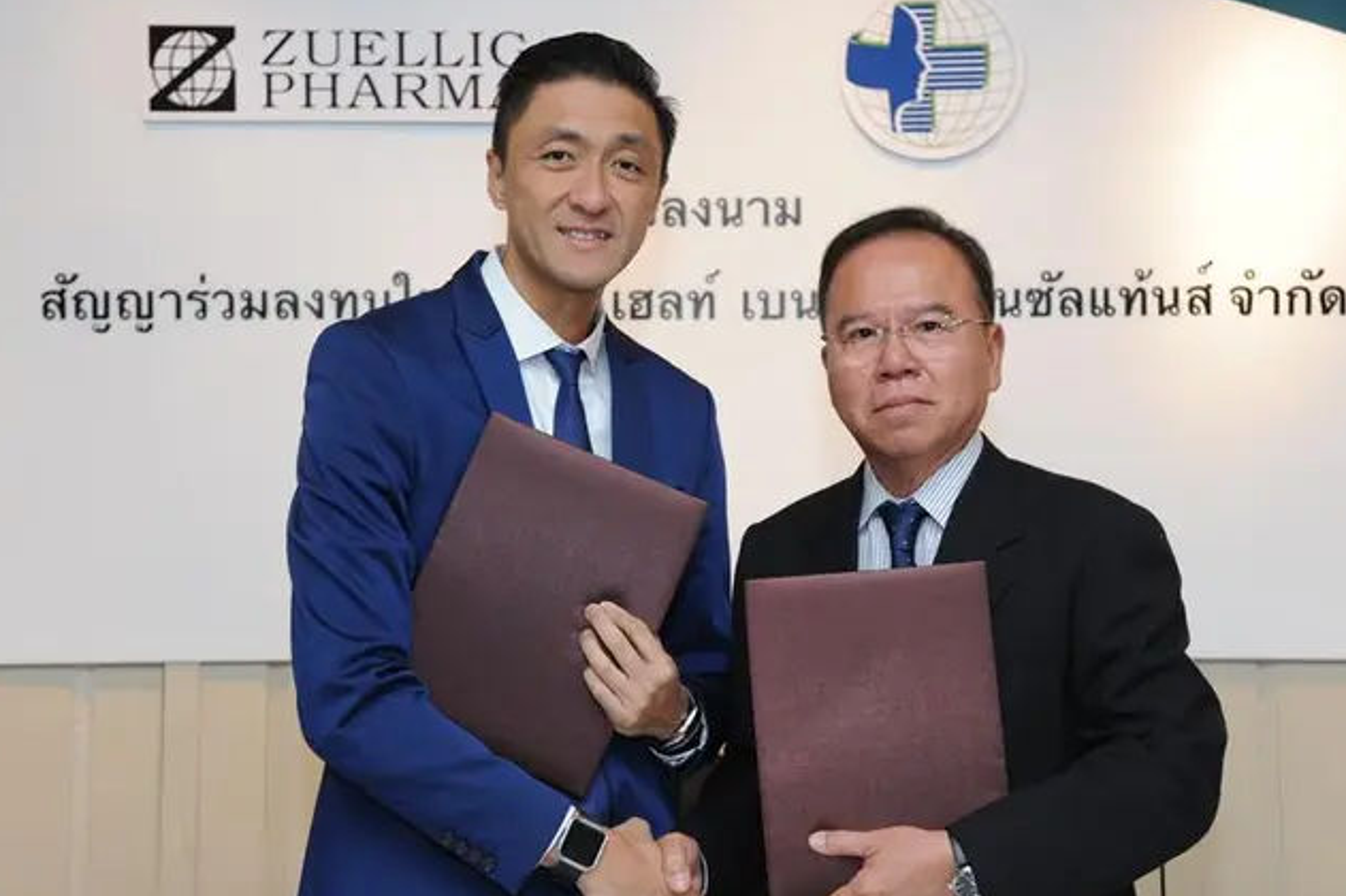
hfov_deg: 29.7
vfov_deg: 20.0
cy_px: 462
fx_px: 2541
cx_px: 719
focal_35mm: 68
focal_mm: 55
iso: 1250
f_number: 4.5
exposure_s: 1/125
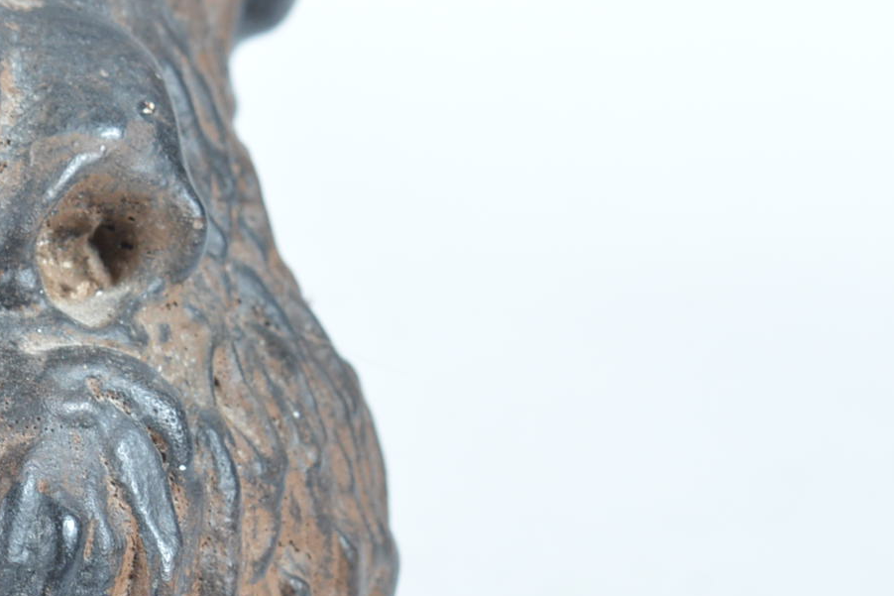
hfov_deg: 8.3
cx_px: -551
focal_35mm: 240
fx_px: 5959
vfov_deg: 5.7
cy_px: 174
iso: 200
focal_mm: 48
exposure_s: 1/160
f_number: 10
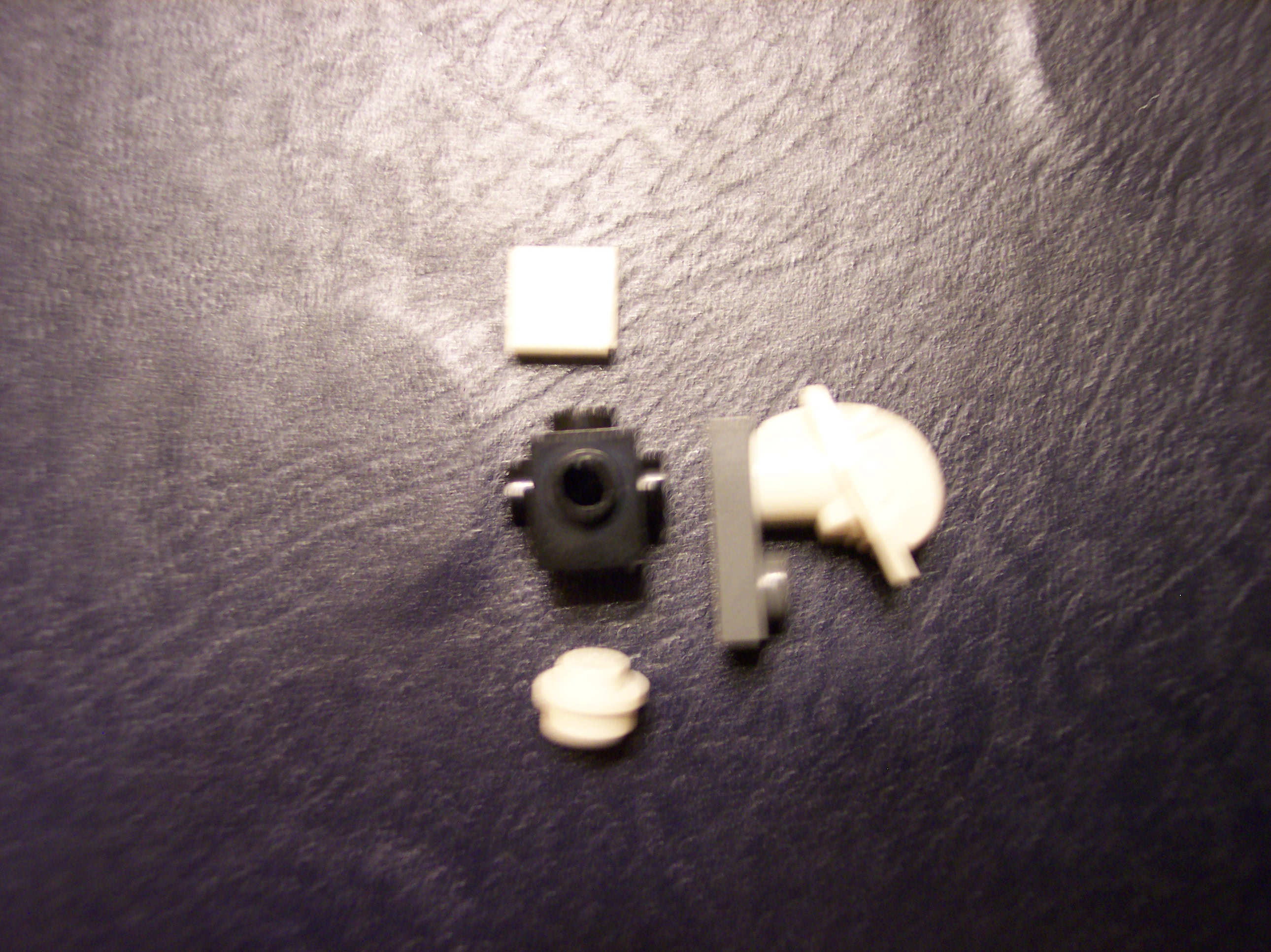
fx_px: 1394
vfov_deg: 37.7
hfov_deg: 49.0
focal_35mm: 38
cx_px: 636
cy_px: 476
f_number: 2.8
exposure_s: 1/8
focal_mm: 8
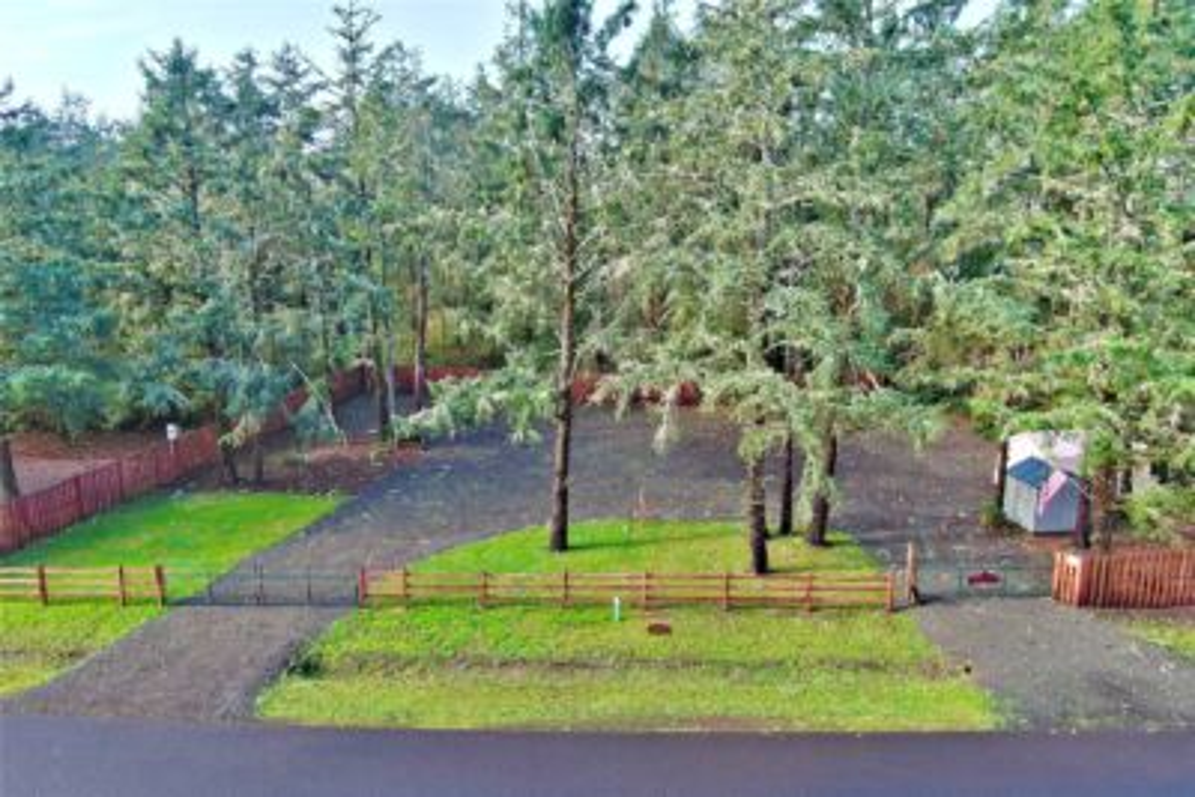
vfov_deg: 45.0
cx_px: 598
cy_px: 398
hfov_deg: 63.6
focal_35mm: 29
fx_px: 963
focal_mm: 10.57
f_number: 2.8
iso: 100
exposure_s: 1/146
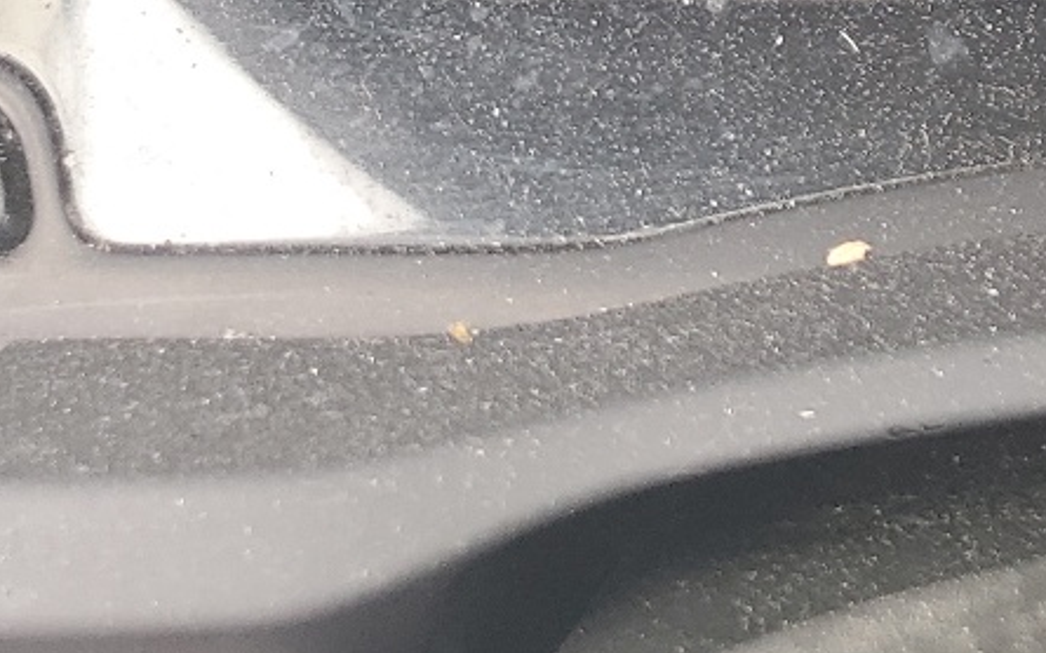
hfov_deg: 18.8
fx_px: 2822
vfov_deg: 11.7
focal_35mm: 99
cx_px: 1526
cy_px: -698
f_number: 1.5
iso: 52
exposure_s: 1/60.2
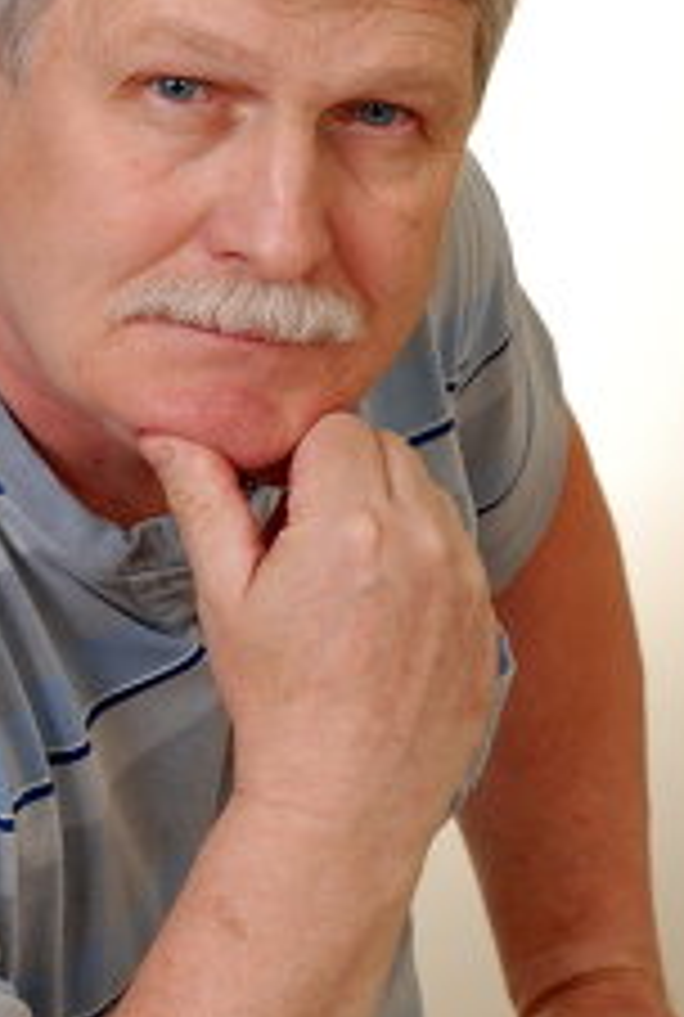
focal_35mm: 218
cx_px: 182
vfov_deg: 9.4
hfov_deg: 6.3
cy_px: 394
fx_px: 6171
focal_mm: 85
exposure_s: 1/125
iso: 125
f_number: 11
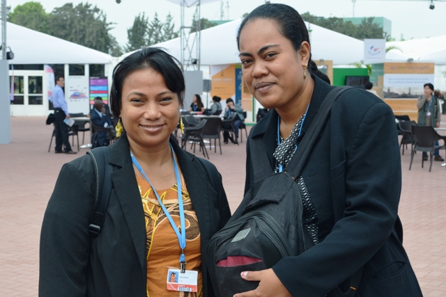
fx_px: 669
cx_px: 223
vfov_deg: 25.1
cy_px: 148
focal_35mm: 54
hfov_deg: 36.9
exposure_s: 1/250
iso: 140
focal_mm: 36
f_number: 8
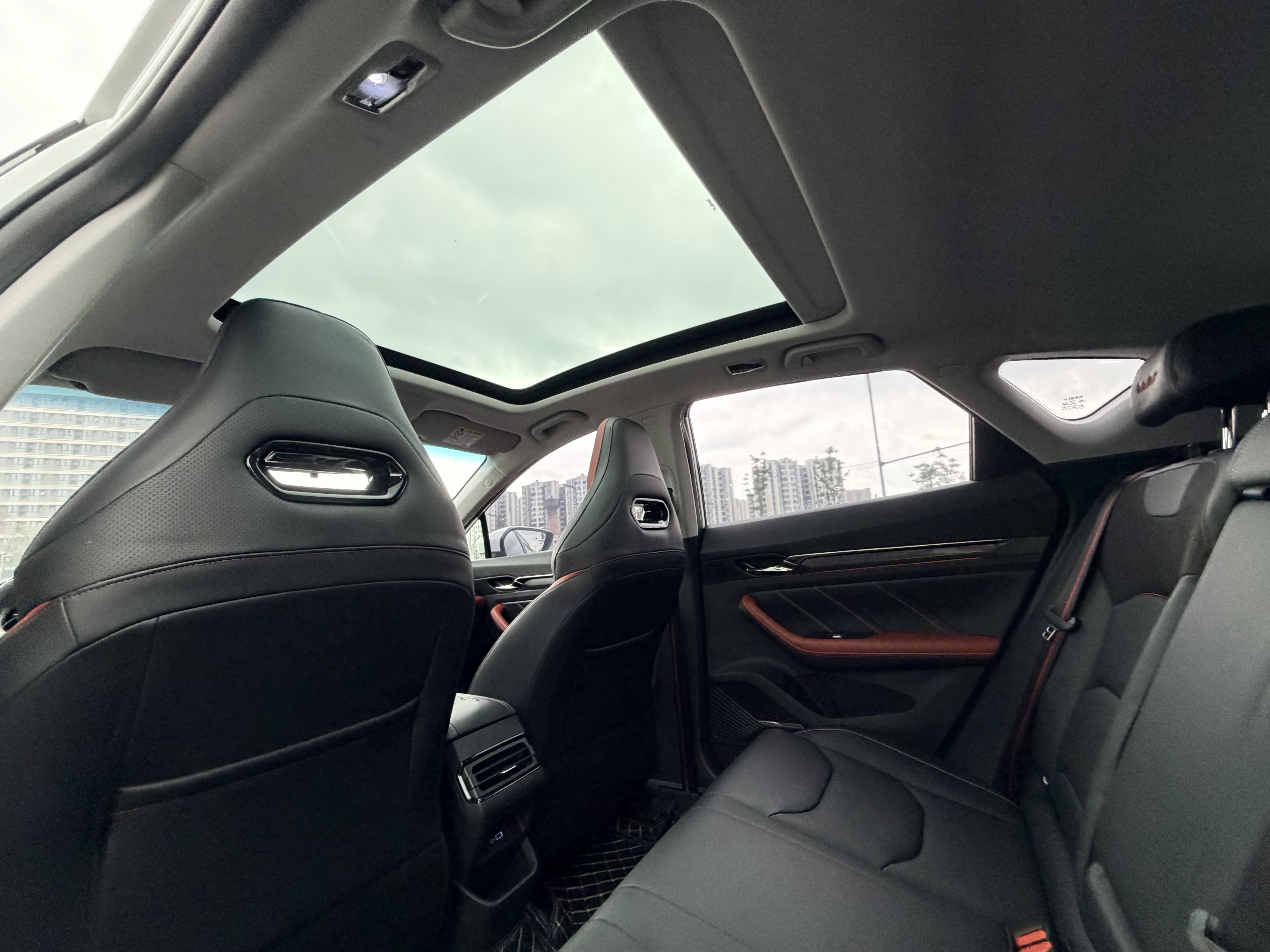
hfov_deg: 102.1
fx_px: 514
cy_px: 476
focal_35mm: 14
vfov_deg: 85.7
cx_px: 635
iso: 320
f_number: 2.2
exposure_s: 1/121
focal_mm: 2.22
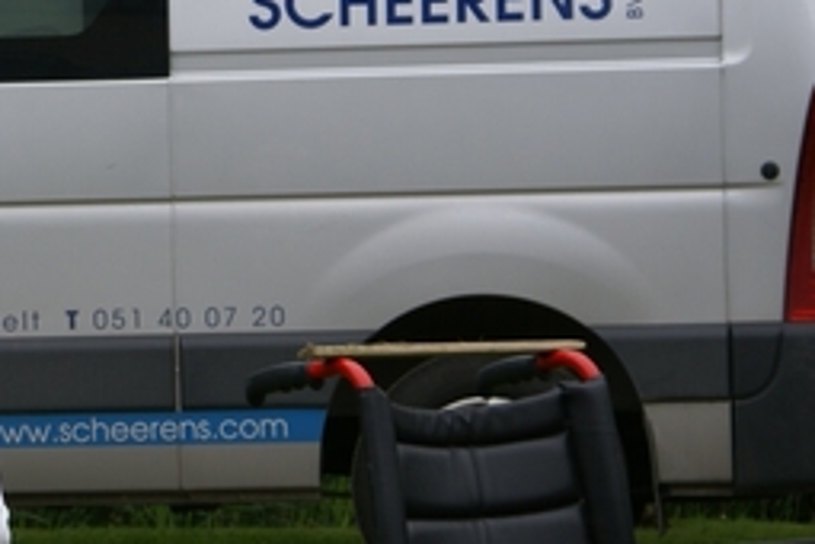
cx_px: 19
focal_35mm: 247
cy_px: 160
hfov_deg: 8.3
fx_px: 5591
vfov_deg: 5.6
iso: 100
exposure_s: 1/200
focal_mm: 70
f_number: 5.6
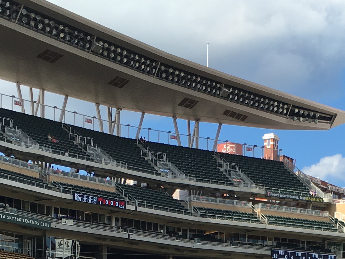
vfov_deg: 14.5
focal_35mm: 96
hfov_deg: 20.4
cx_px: 233
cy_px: 370
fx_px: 957
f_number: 2.2
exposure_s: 1/999
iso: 25
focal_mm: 4.15
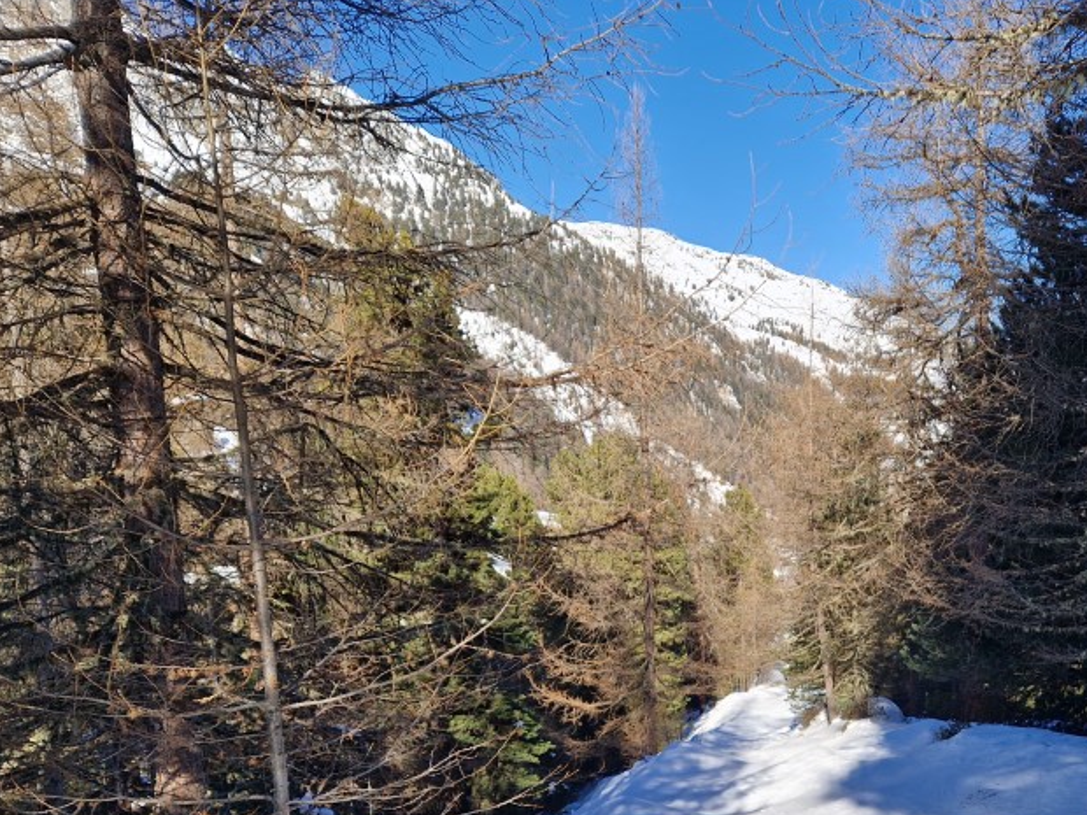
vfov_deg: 37.0
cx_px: 831
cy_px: 584
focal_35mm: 38
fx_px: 1193
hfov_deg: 47.0
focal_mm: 5.4
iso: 50
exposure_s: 1/1288
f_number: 1.8
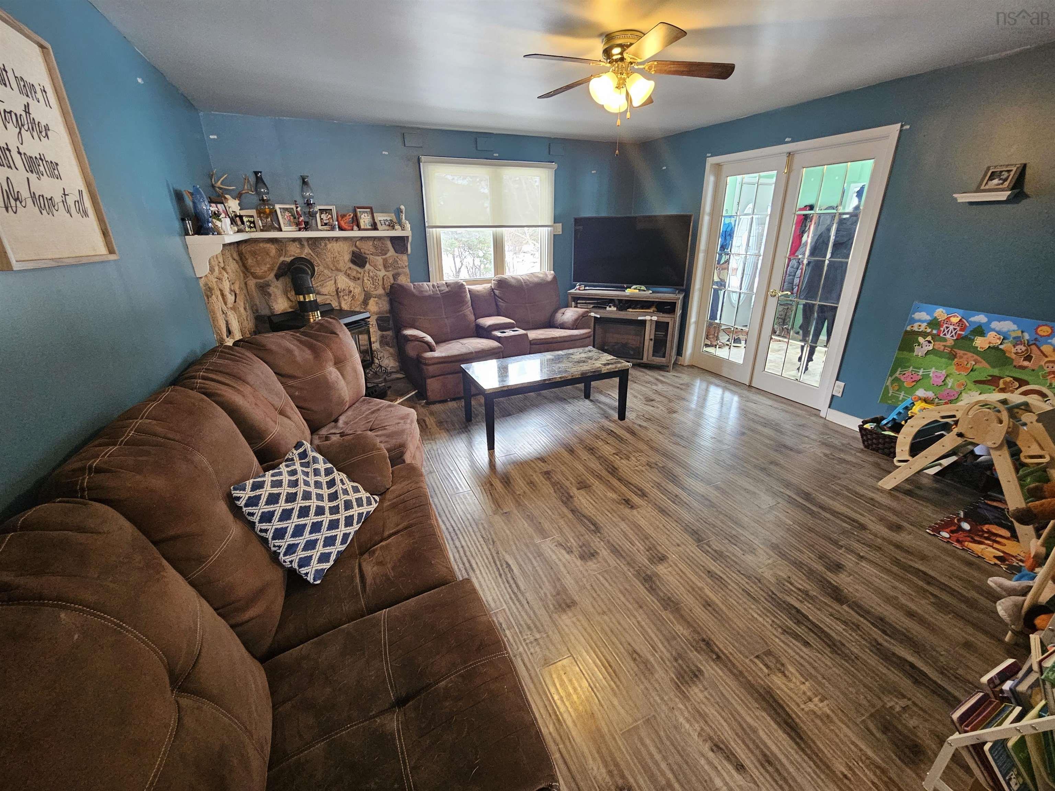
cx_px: 528
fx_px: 396
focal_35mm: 13
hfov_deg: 106.2
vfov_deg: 89.9
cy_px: 396
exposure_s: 1/30
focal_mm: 2.2
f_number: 2.2
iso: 400
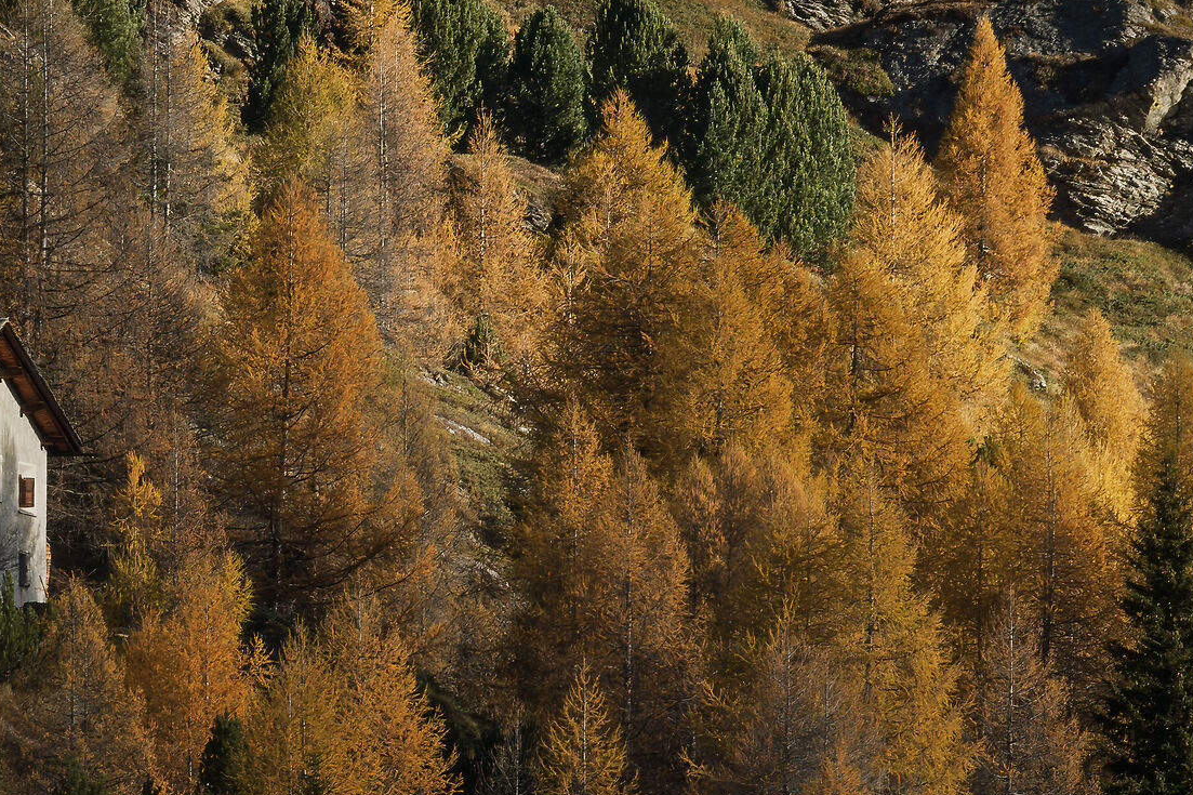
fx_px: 24882
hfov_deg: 2.7
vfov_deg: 1.8
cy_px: 445
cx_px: 98
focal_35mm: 751
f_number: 14
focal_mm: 230
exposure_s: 1/250
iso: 320
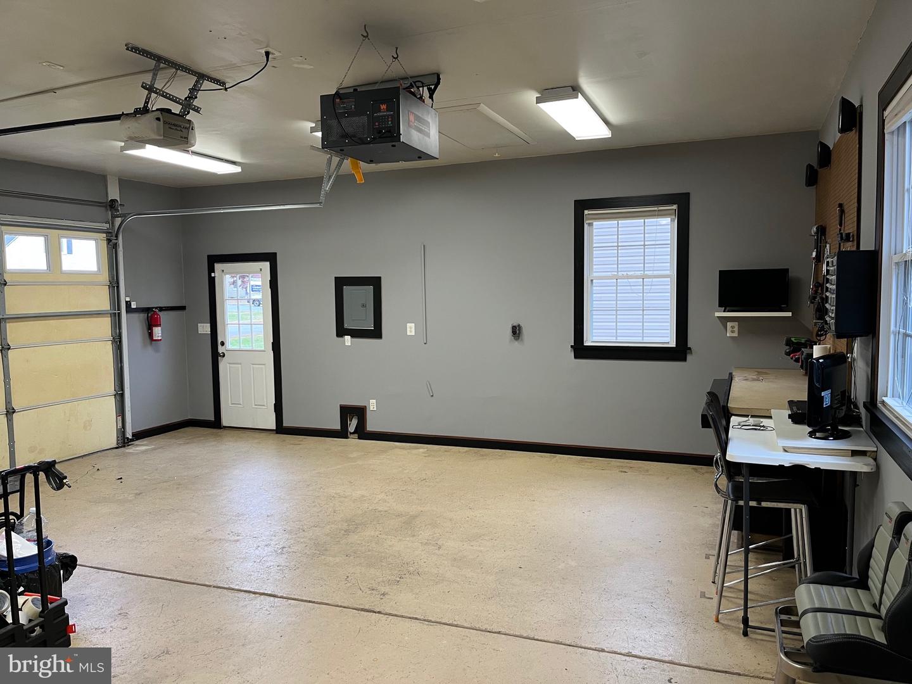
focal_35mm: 26
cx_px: 456
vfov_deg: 53.1
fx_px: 685
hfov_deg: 67.3
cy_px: 342
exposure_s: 1/60
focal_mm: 5.1
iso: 100
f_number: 1.6
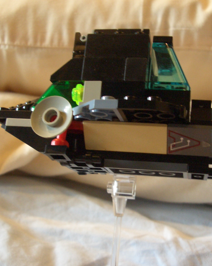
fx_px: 377
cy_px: 138
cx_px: 130
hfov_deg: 31.3
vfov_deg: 38.8
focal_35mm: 48
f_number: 2.6
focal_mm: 5.8
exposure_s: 1/20
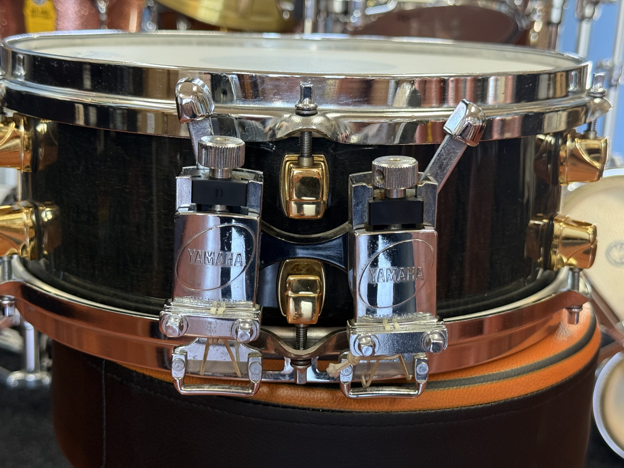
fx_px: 865
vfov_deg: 30.3
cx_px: 312
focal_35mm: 48
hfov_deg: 39.7
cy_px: 234
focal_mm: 6.76
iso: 200
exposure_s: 1/40
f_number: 1.78
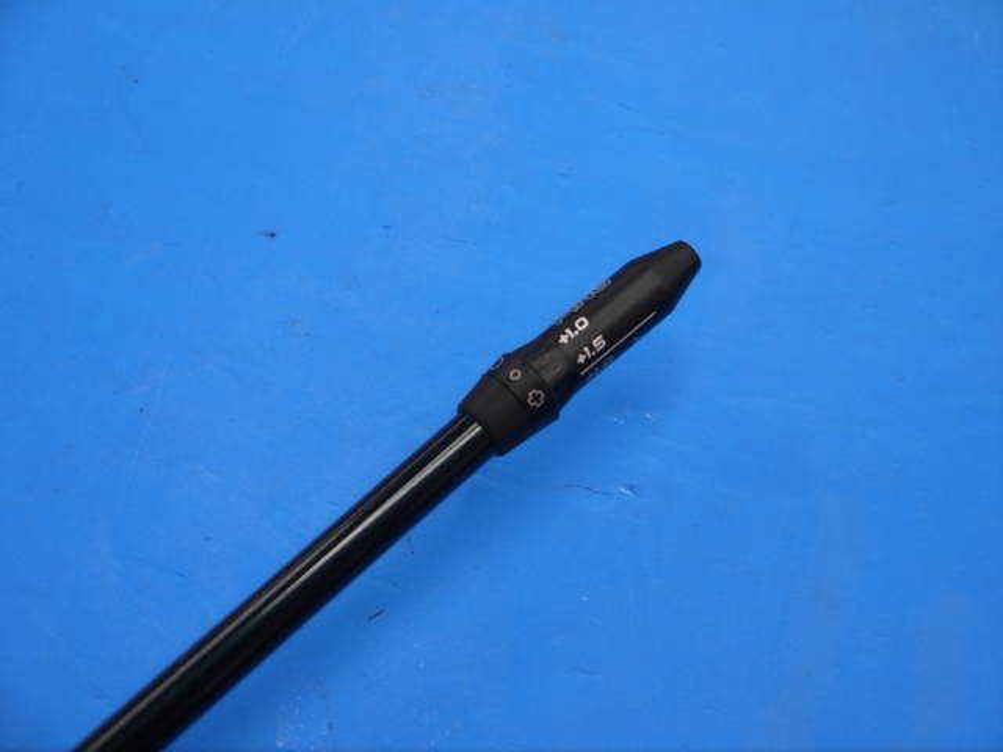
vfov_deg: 22.3
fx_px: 1912
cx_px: 502
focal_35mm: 66
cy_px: 376
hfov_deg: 29.4
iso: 200
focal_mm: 33
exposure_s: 1/60
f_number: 5.2
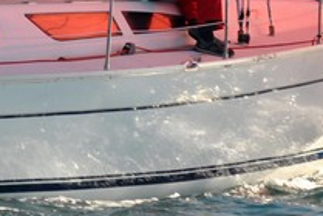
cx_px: -88
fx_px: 5310
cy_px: -133
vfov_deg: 2.3
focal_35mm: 591
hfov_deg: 3.5
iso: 125
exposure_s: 1/500
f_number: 5.6
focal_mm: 92
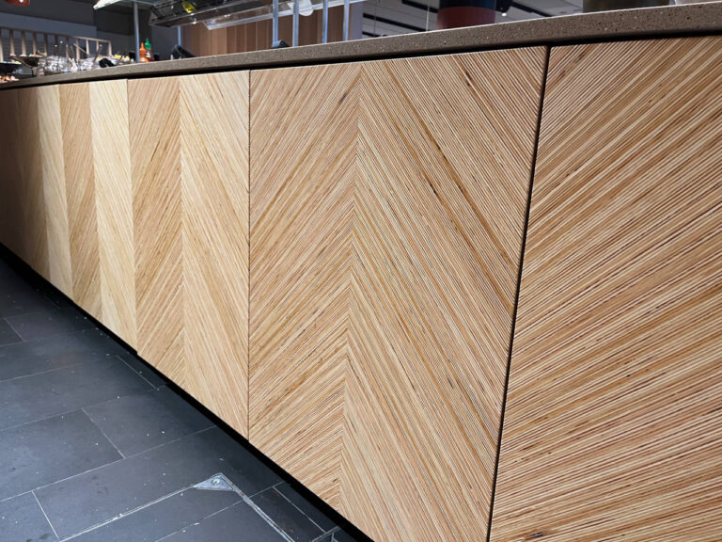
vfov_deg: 53.1
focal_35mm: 26
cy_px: 271
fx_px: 542
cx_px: 361
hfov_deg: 67.3
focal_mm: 5.1
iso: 100
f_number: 1.6
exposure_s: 1/50
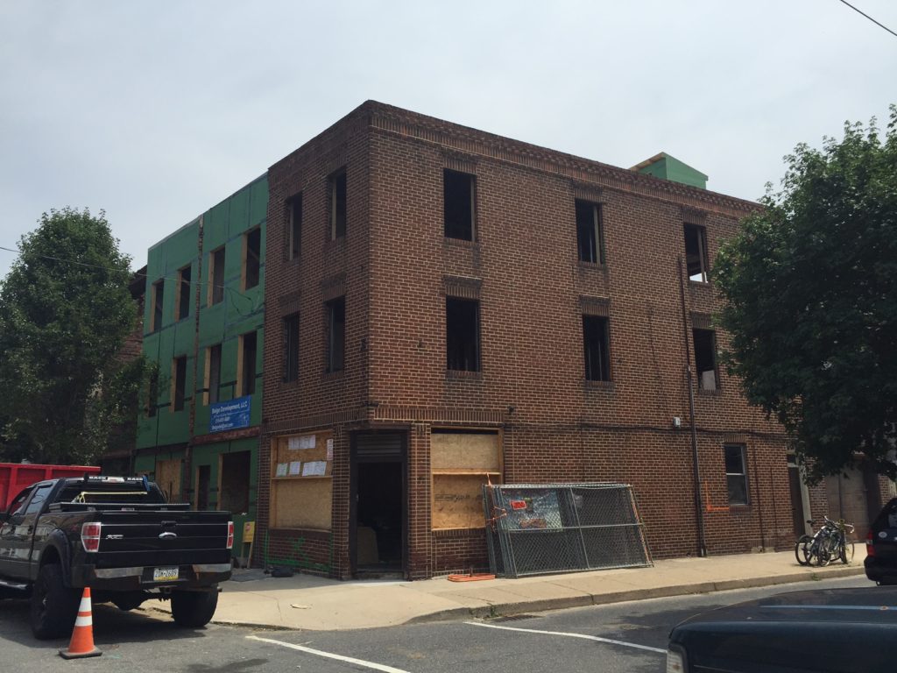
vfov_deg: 48.2
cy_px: 336
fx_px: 751
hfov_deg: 61.7
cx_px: 448
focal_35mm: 29
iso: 32
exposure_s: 1/2639
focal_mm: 4.15
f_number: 2.2
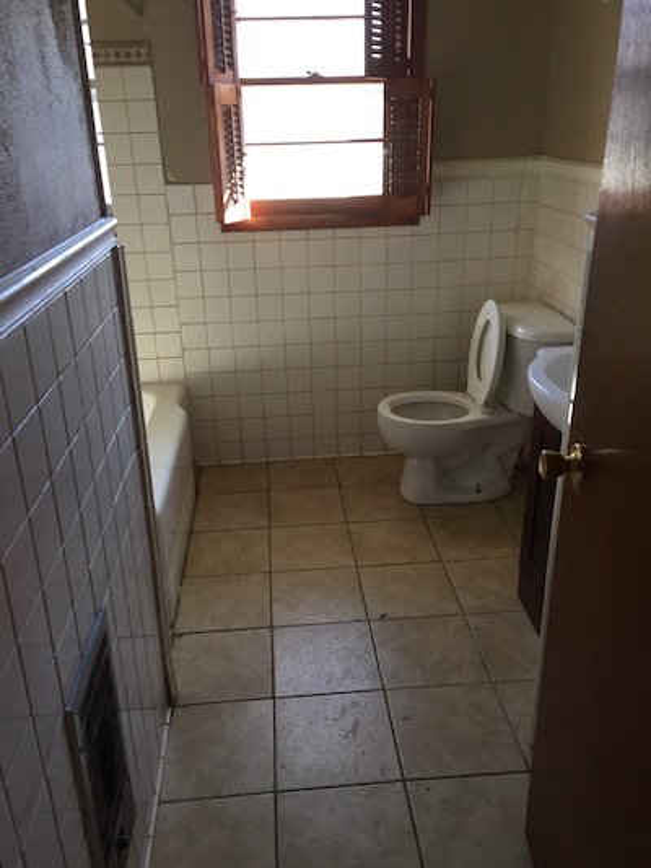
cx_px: 326
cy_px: 434
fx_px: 727
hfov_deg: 48.2
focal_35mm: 29
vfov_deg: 61.6
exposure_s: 1/30
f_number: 2.2
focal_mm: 4.15
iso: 80
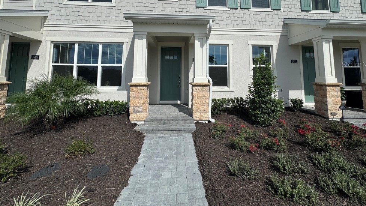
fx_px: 155
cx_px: 185
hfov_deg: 99.4
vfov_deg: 64.8
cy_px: 64
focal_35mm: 16
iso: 50
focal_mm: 2.22
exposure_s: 1/3906
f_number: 2.2
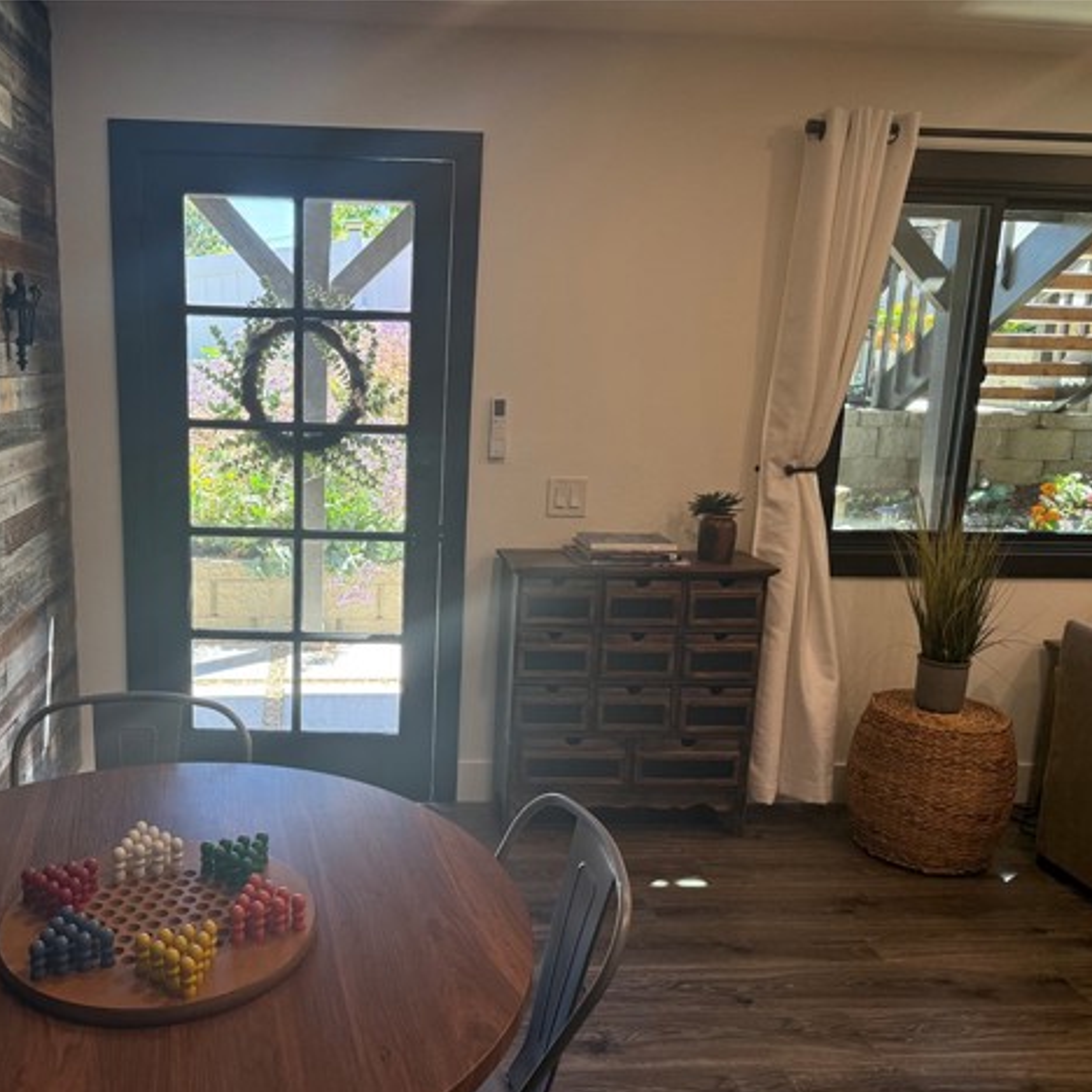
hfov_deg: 54.7
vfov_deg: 55.6
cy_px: 558
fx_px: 1035
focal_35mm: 29
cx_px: 383
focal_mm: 6.76
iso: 200
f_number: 1.78
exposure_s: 1/224
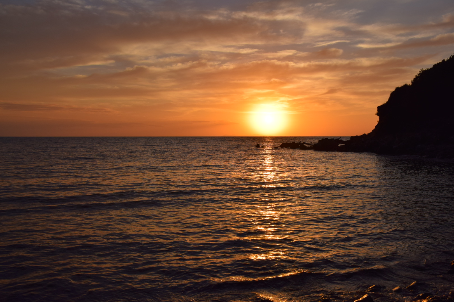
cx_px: 227
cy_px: 151
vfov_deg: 36.9
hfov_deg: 53.1
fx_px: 454
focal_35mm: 36
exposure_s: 1/1250
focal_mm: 24
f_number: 10
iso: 200
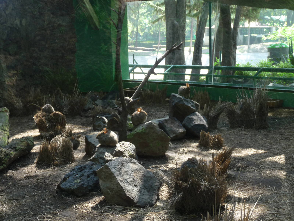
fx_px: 527
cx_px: 147
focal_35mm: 62
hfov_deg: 31.2
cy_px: 110
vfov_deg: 23.7
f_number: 4.5
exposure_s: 1/30
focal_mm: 10.5
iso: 125
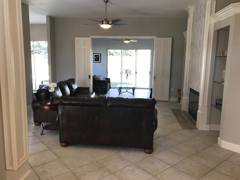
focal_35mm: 28
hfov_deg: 63.4
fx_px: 194
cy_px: 90
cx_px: 120
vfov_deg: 49.7
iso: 32
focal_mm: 3.99
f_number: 1.8
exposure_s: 1/60
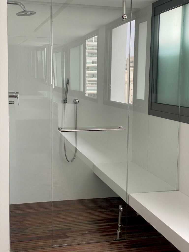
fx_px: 379
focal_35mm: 52
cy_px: 126
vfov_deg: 36.8
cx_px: 94
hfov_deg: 28.0
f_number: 2
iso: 40
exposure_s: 1/122
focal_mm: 6
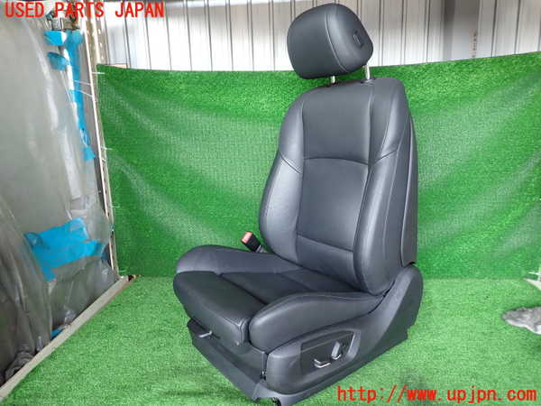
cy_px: 203
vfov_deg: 54.9
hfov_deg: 69.4
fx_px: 391
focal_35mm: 25
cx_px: 270
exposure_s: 1/125
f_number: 2
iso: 125
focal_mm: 4.5
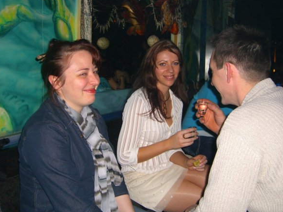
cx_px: 143
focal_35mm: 39
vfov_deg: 36.8
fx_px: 319
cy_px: 106
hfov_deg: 47.9
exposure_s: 1/60
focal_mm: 7.9
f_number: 2.8
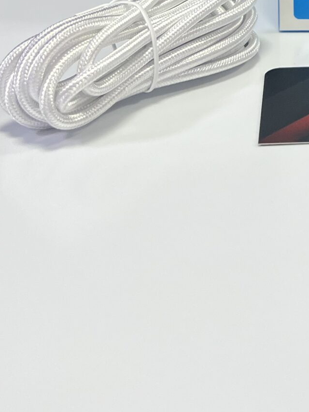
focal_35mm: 78
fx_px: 928
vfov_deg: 21.7
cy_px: -168
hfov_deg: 17.6
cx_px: 414
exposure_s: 1/120
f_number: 1.5
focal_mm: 5.7
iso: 100
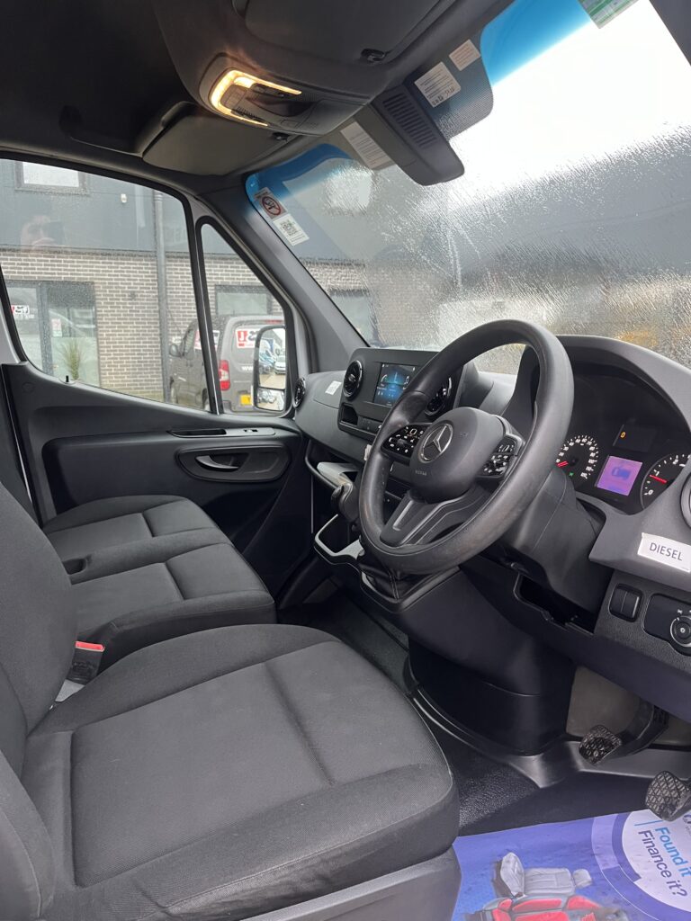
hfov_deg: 53.1
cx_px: 346
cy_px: 460
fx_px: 692
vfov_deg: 67.3
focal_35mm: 26
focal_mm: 5.1
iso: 125
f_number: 1.6
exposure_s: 1/50
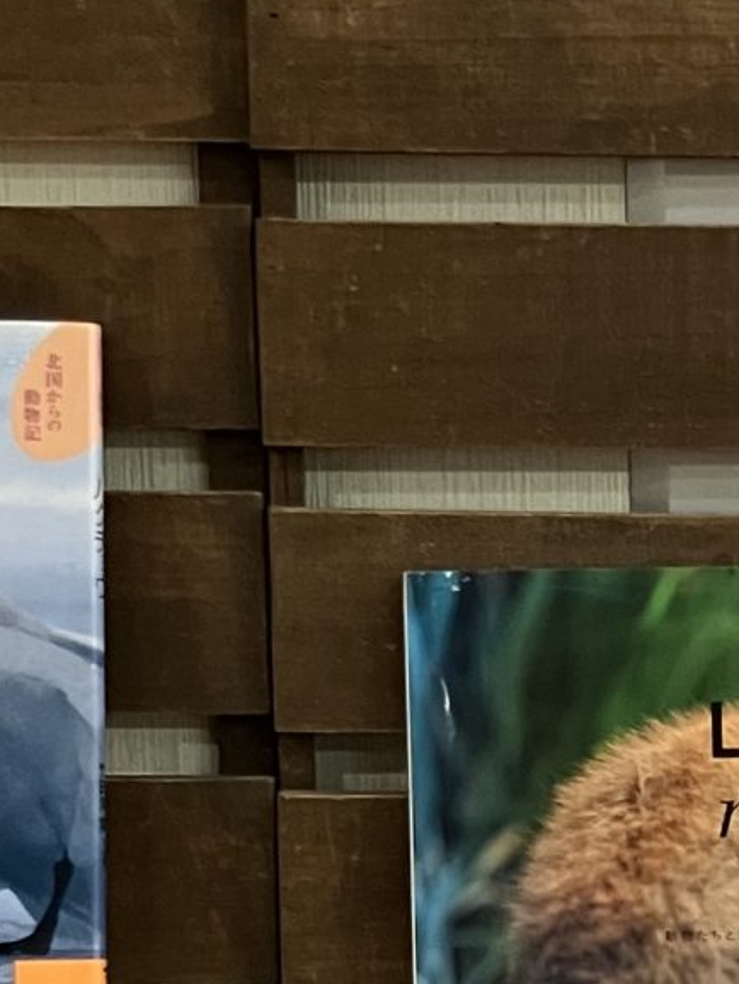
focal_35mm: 124
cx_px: 836
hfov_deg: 11.8
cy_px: 1018
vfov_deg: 15.6
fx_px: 3527
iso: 200
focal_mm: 3.99
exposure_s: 1/50
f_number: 1.8
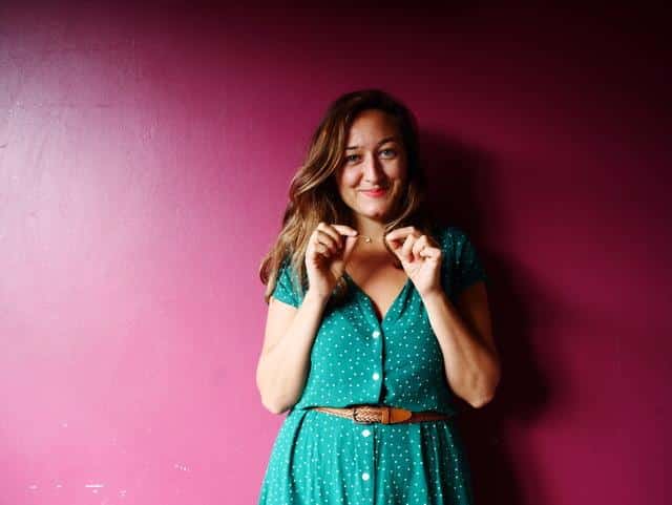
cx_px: 336
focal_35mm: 40
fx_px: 777
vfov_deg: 36.0
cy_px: 252
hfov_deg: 46.8
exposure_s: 1/160
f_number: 2.2
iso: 200
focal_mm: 20
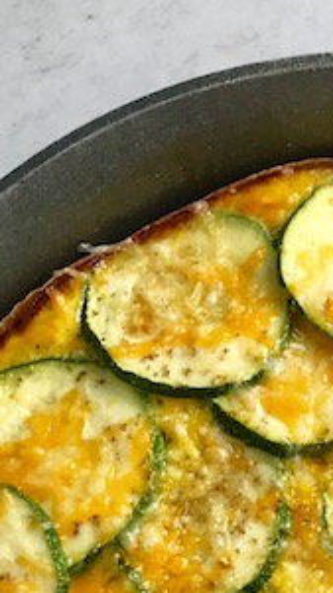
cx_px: 402
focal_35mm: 81
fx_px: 1273
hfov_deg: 14.4
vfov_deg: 24.3
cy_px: 674
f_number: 1.8
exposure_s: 1/120
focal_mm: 3.99
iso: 25
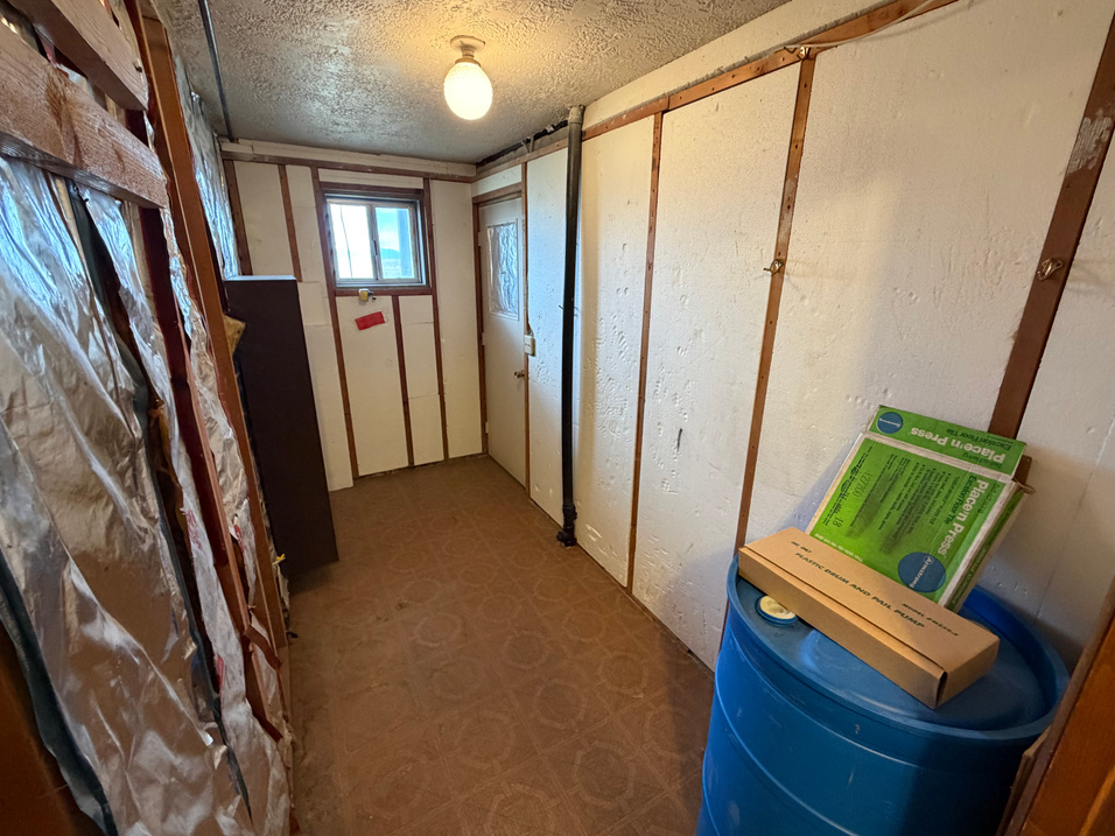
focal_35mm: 15
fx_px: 483
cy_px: 413
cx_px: 564
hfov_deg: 98.2
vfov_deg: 81.7
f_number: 2.2
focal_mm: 2.22
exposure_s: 1/60
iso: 500
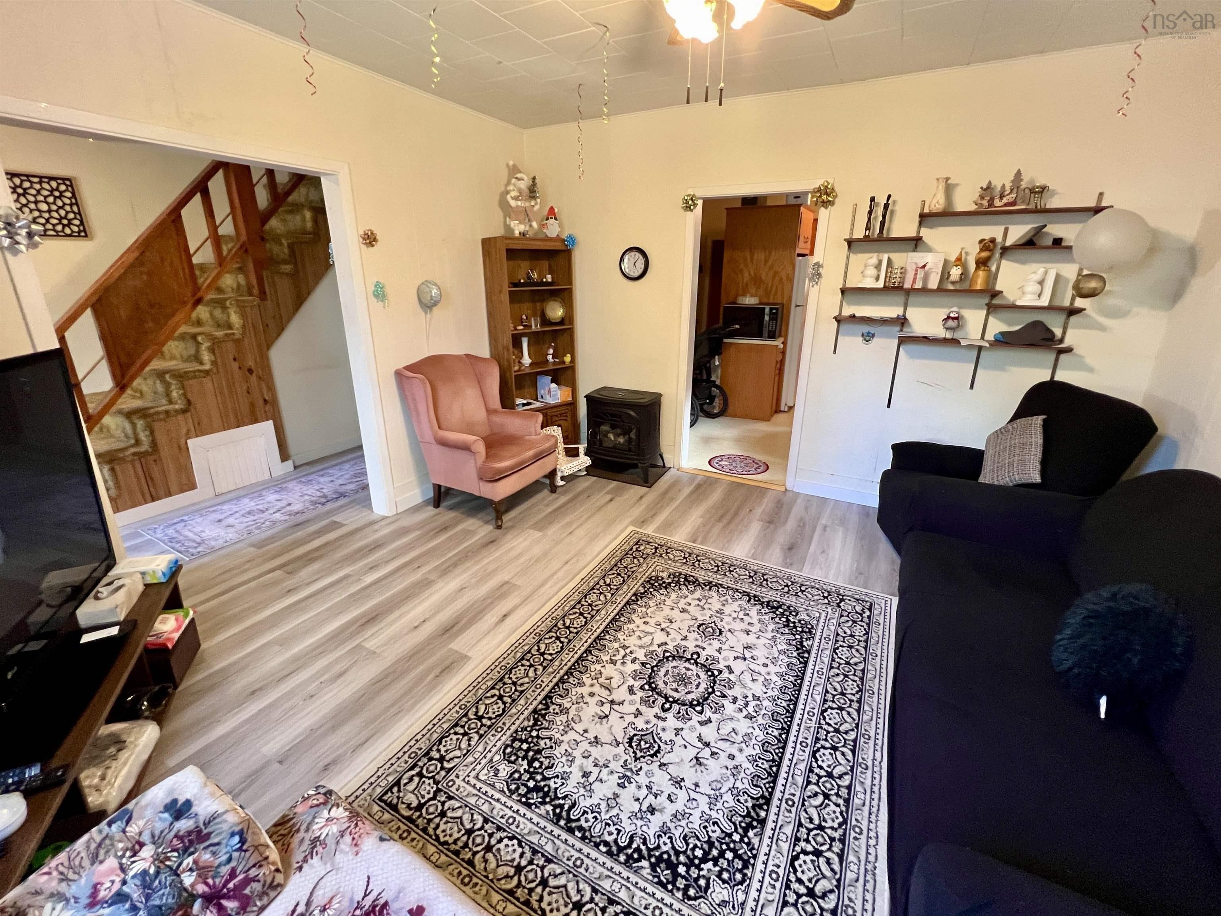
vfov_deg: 89.9
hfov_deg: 106.2
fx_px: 459
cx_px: 610
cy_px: 458
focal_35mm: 13
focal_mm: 1.57
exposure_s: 1/60
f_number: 1.8
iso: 400
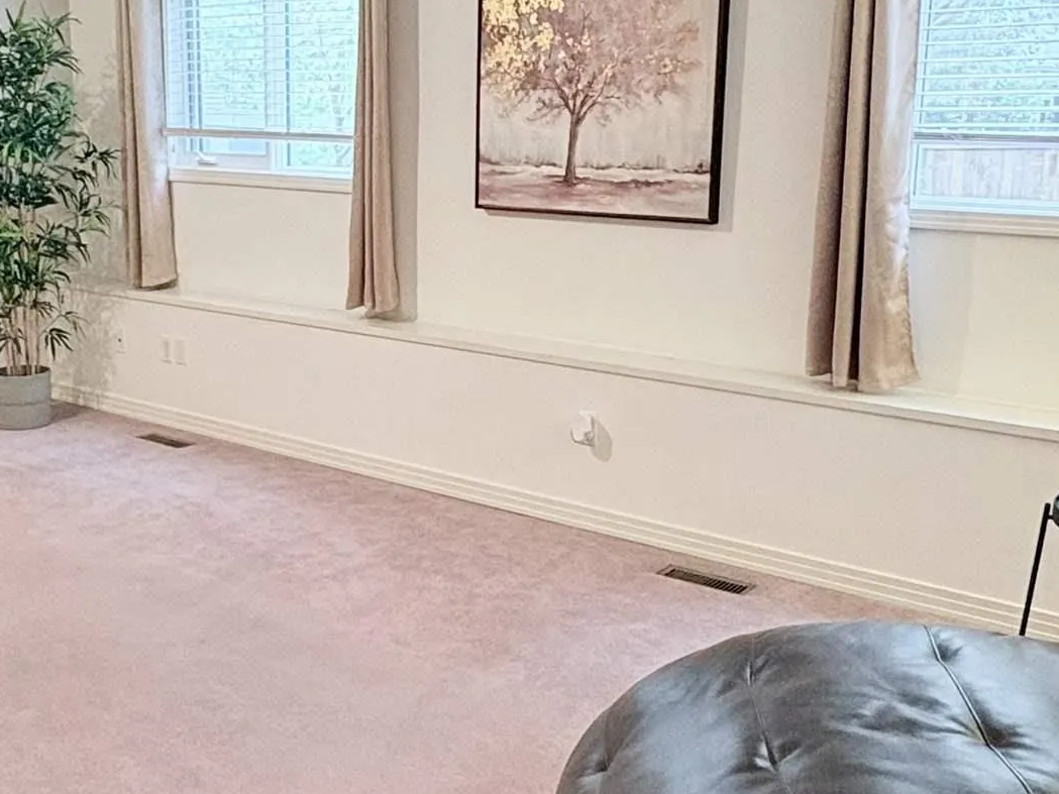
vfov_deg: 35.1
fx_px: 1254
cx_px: 449
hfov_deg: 45.6
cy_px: 366
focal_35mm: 41
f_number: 2.2
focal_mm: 2.22
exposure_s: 1/60
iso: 250
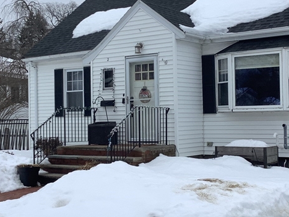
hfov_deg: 28.6
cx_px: 135
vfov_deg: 21.6
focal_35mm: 68
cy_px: 102
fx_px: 568
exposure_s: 1/431
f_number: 2.4
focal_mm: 3.3
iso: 25
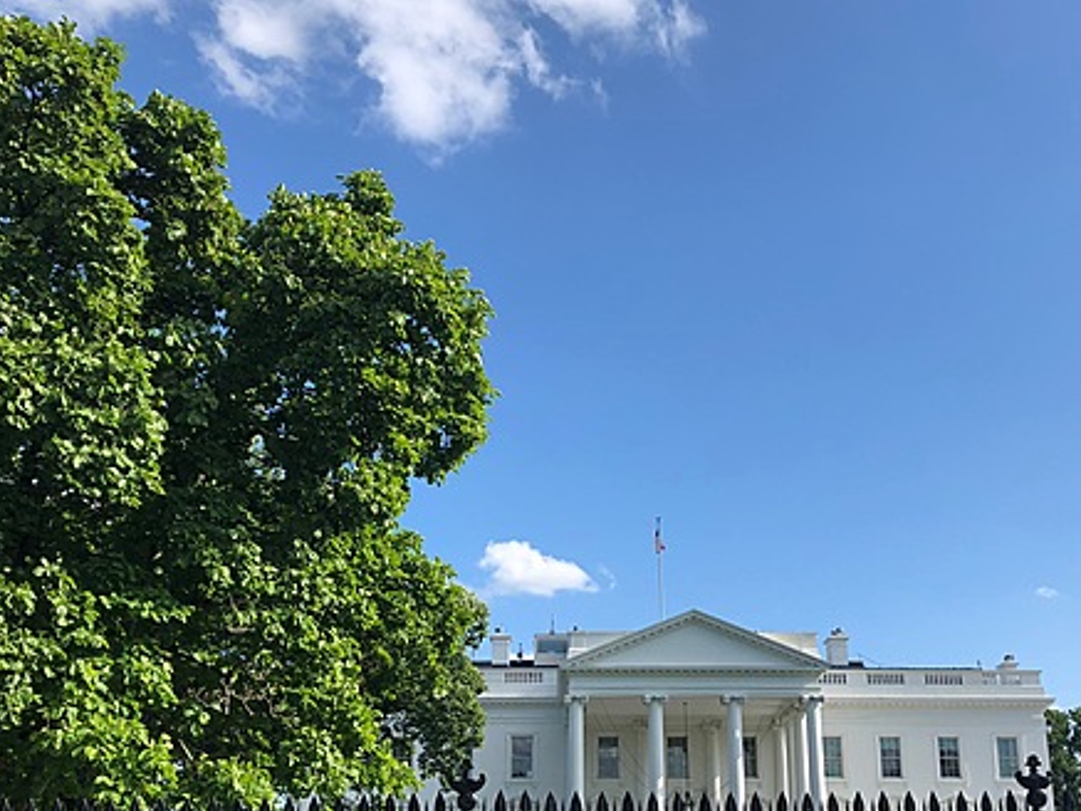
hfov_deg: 45.5
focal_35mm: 41
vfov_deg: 34.9
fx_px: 1281
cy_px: 512
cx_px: 643
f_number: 1.8
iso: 20
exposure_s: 1/1675
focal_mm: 3.99
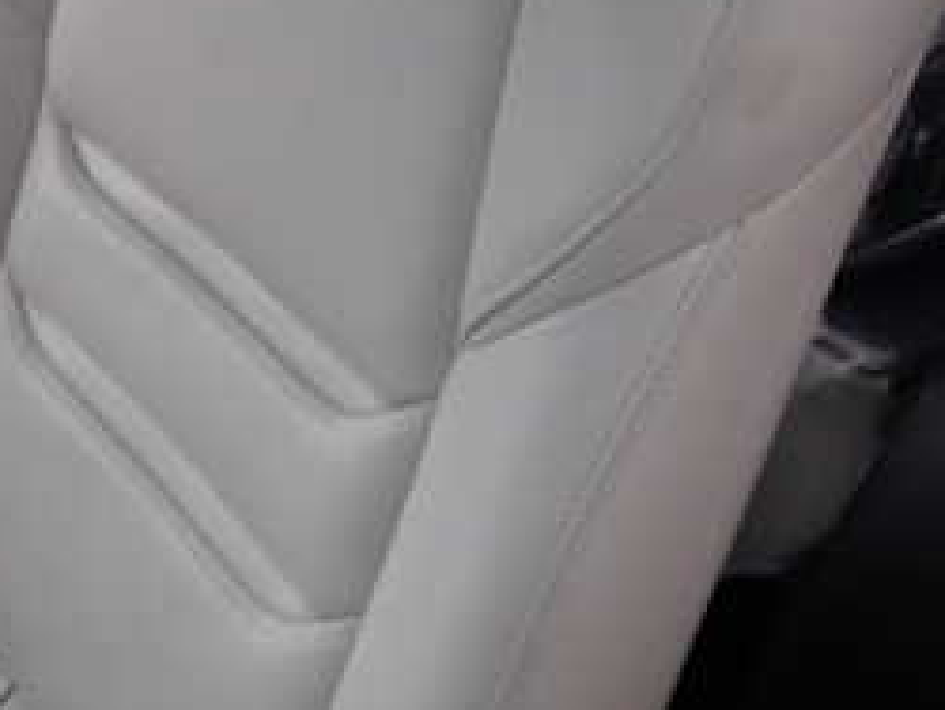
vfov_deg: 24.2
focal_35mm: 60
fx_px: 1640
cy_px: 193
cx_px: 178
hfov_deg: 31.3
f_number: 2
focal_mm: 4.5
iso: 200
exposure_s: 1/30
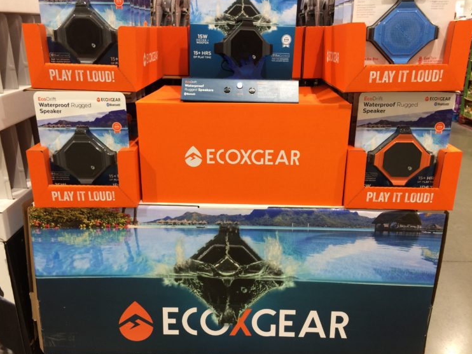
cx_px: 228
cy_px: 174
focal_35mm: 30
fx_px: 409
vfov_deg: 46.8
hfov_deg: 59.9
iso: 100
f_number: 2.2
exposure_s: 1/30
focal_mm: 4.15
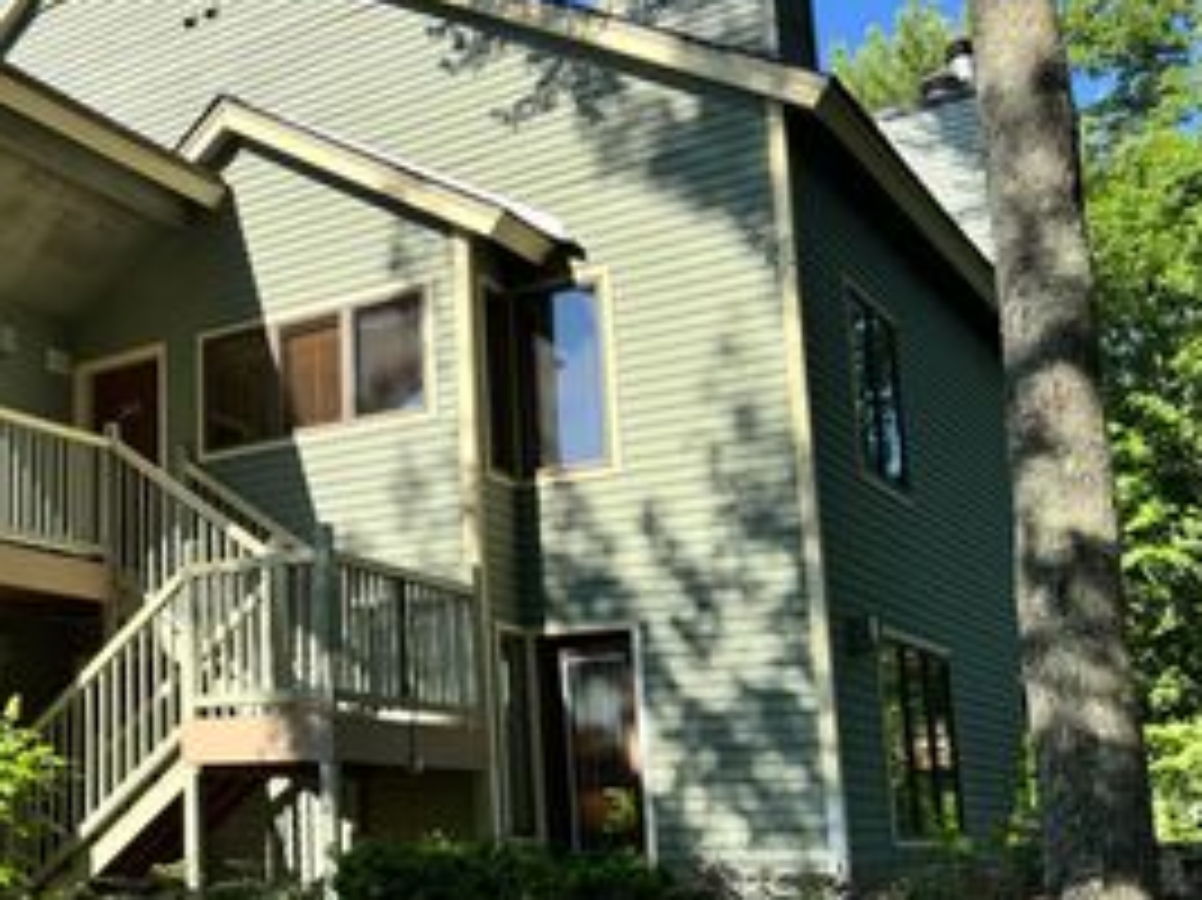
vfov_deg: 32.1
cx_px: 108
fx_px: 1562
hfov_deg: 39.0
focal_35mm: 45
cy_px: 533
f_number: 1.78
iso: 80
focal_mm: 6.76
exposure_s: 1/1637
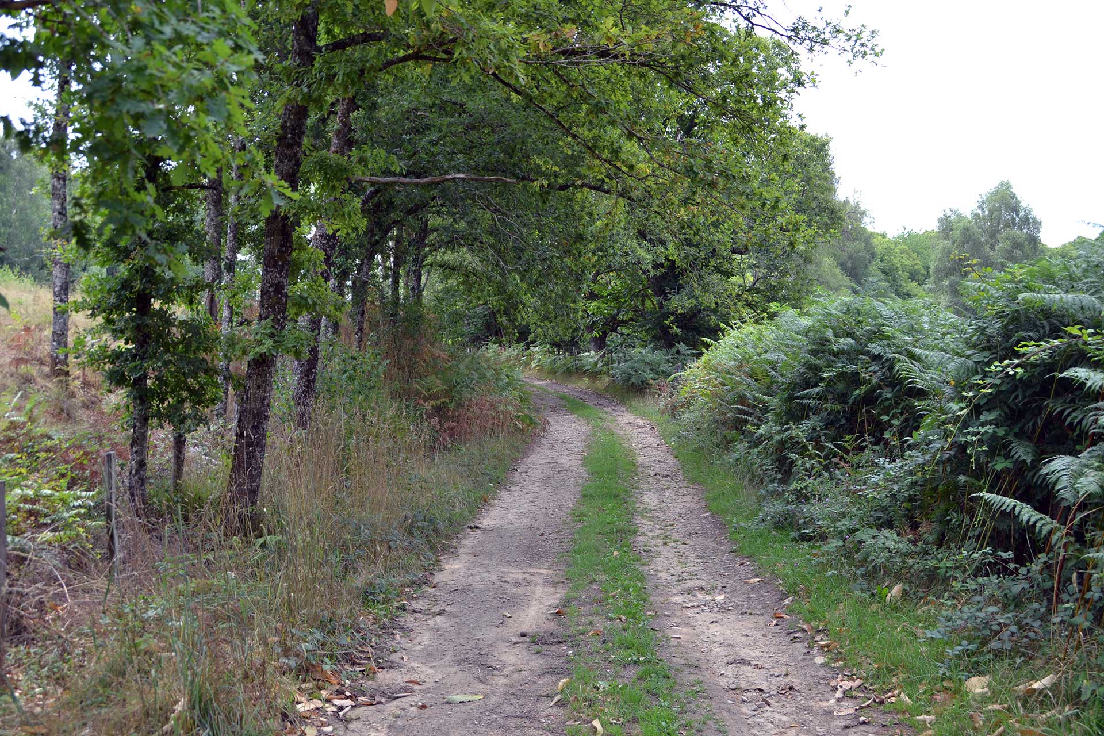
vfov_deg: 35.5
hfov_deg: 51.3
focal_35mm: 38
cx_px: 552
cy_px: 368
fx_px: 1150
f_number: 6.3
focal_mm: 25
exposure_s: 1/160
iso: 100
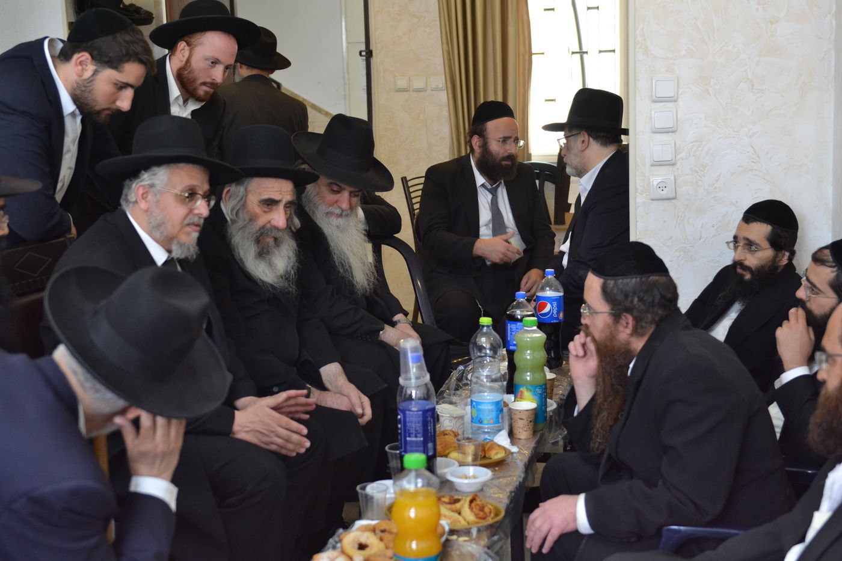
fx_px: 1333
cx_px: 421
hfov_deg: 35.1
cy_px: 280
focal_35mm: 57
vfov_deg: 23.8
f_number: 2.8
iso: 800
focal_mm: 38
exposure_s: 1/160
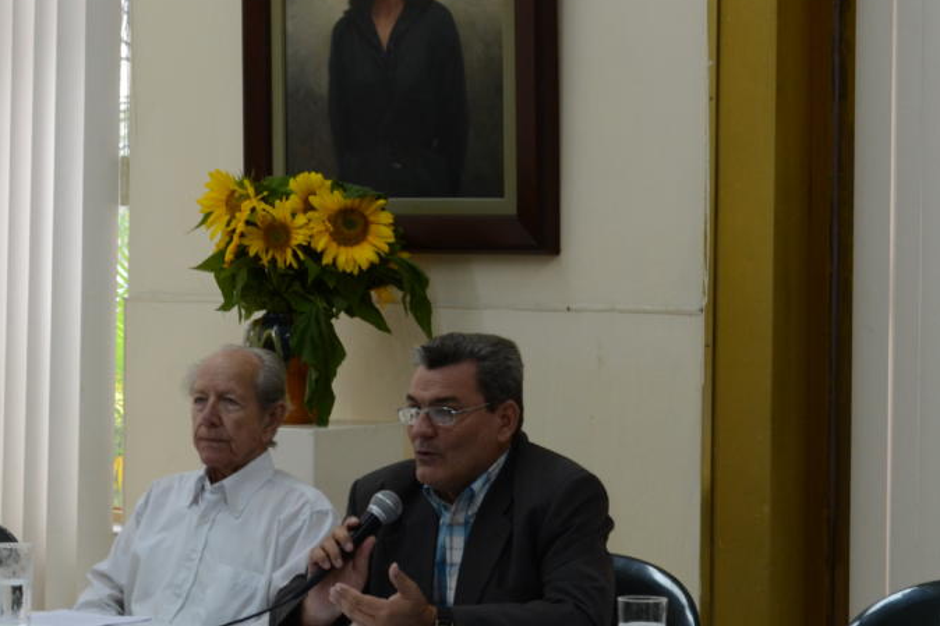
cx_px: 509
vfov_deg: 12.0
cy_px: 254
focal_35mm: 114
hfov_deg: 17.9
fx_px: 2976
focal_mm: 50
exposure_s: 1/25
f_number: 8
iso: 800
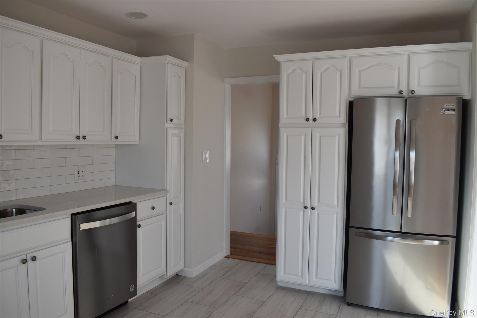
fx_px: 358
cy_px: 159
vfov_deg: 47.9
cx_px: 238
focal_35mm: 27
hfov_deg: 67.4
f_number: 6.3
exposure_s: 1/160
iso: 400
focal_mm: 18
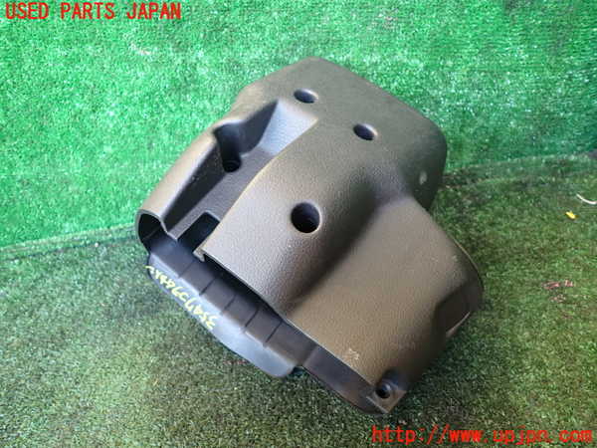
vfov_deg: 54.9
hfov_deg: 69.4
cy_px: 224
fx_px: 431
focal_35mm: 25
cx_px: 298
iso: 250
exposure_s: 1/30
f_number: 2
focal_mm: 4.5
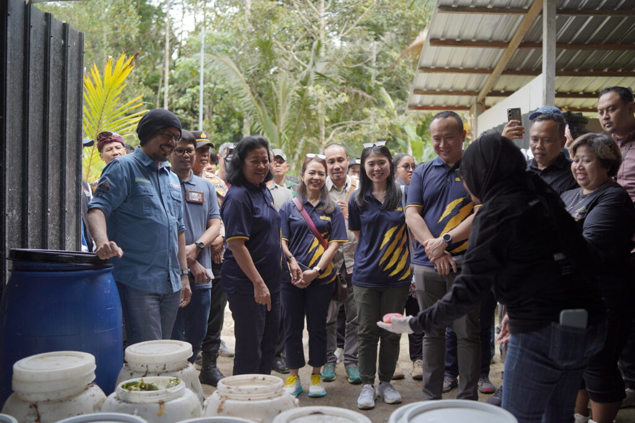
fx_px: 617
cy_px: 212
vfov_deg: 37.9
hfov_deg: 54.4
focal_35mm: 35
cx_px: 318
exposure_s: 1/500
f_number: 2.8
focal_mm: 35
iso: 200
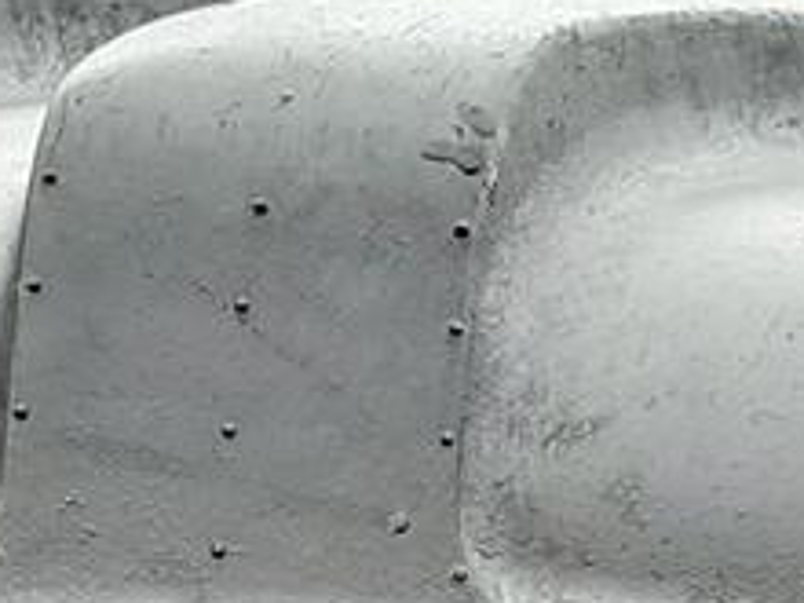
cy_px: 1451
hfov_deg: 13.8
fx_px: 3298
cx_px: 153
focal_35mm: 142
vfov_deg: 9.3
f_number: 1.7
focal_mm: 3.93
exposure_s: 1/50
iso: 50
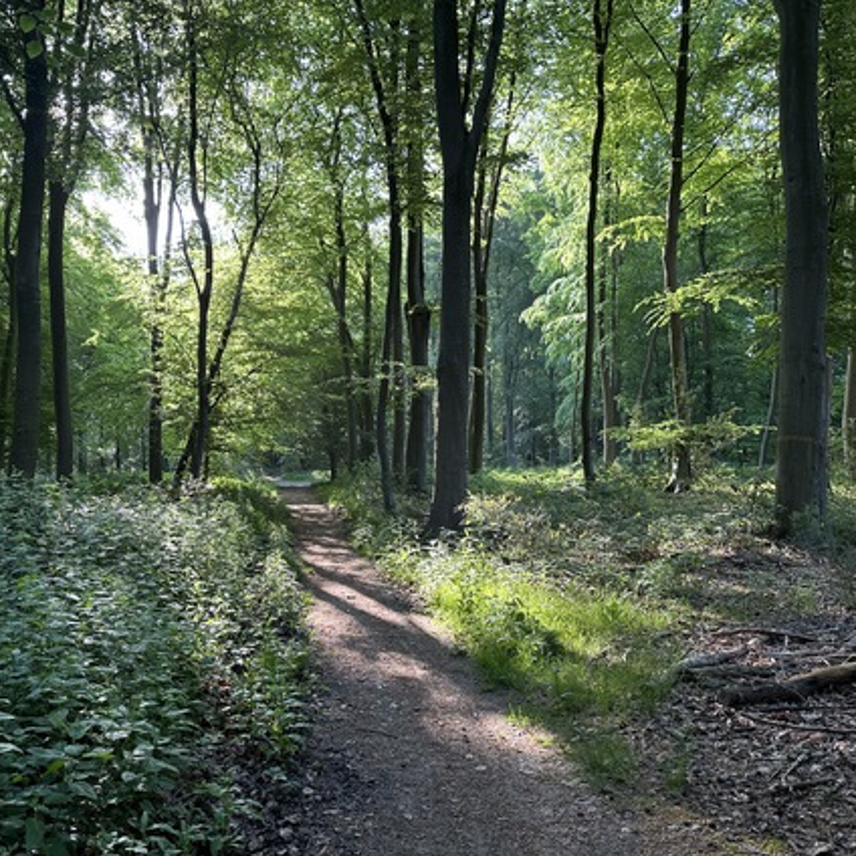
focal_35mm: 30
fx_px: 839
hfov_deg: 53.0
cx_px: 289
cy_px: 404
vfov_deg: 54.0
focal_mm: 6.86
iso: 80
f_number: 1.78
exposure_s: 1/150
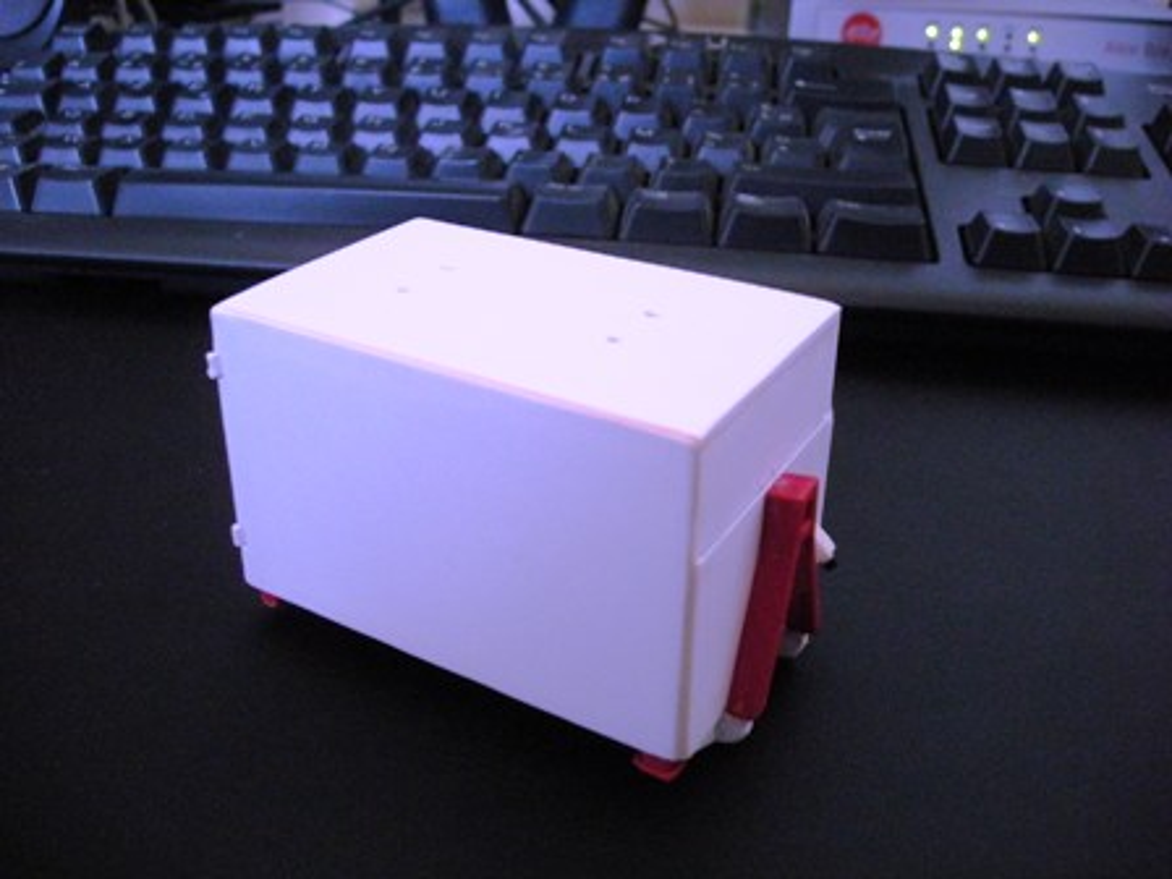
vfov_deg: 40.7
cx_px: 586
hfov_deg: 52.6
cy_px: 440
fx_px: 1185
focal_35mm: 35
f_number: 2.8
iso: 400
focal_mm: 5.7
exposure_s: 1/37.5
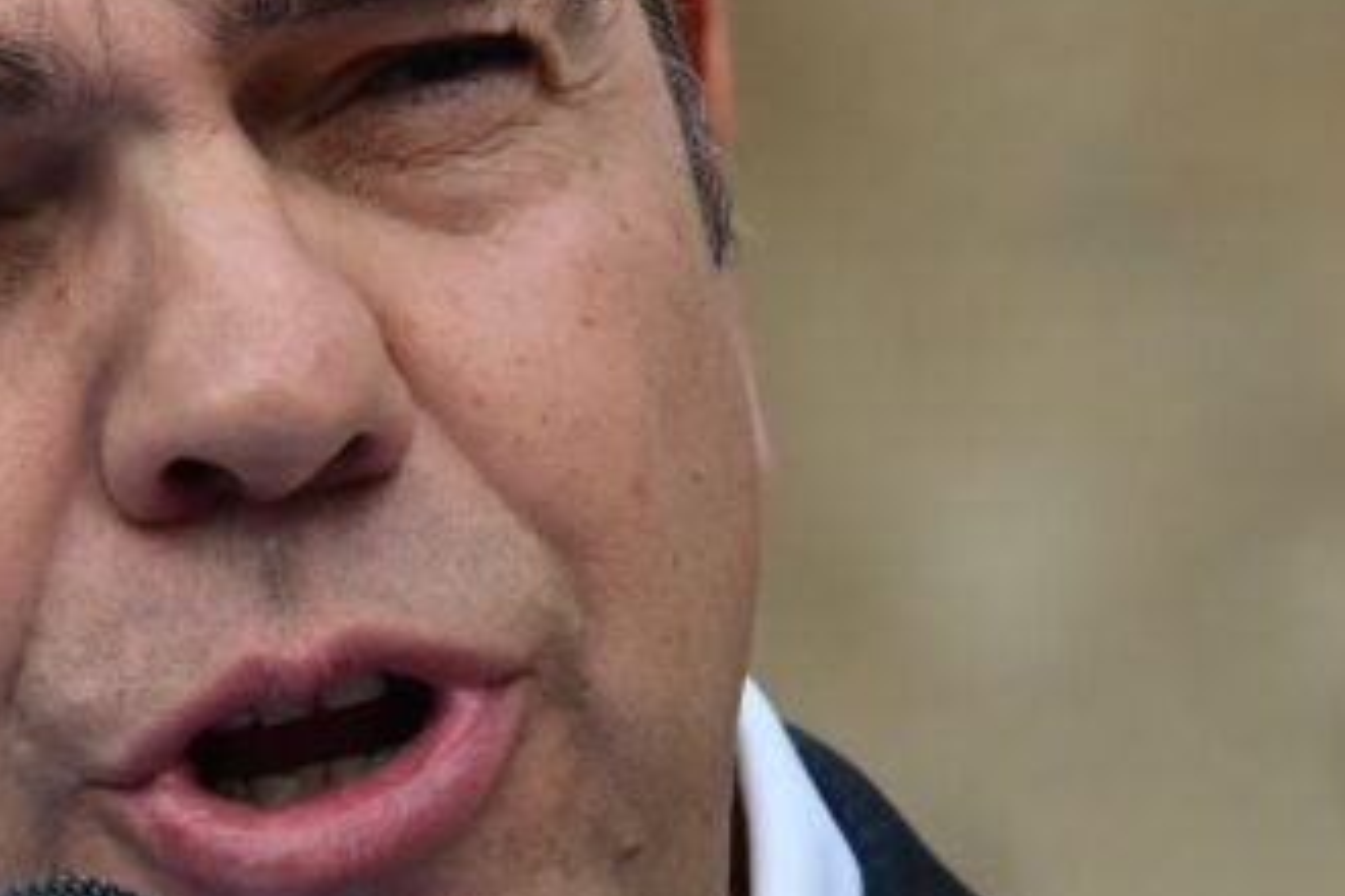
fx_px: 40720
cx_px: 444
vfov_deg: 1.3
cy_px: 664
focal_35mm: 1090
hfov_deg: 1.9
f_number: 5.6
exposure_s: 1/400
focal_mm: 200
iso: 800
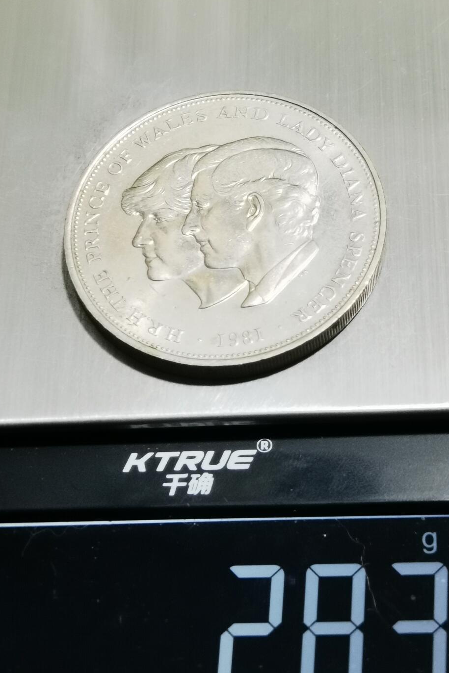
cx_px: 245
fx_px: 1403
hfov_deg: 18.2
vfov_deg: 26.9
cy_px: 255
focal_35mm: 75
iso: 160
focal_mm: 6.67
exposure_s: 1/100
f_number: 1.9
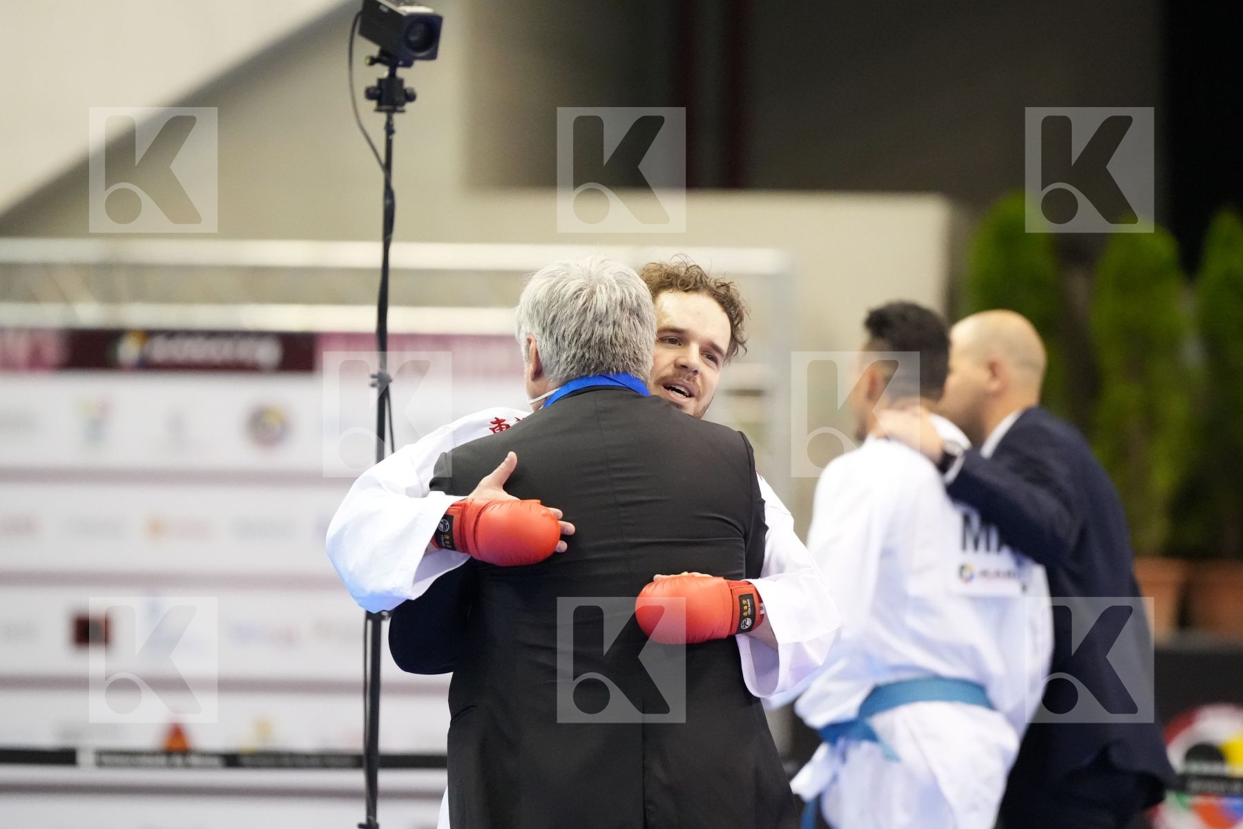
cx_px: 622
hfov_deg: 6.9
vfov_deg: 4.6
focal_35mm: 300
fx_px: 10358
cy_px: 414
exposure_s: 1/1000
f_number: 2.8
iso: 6400
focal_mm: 200
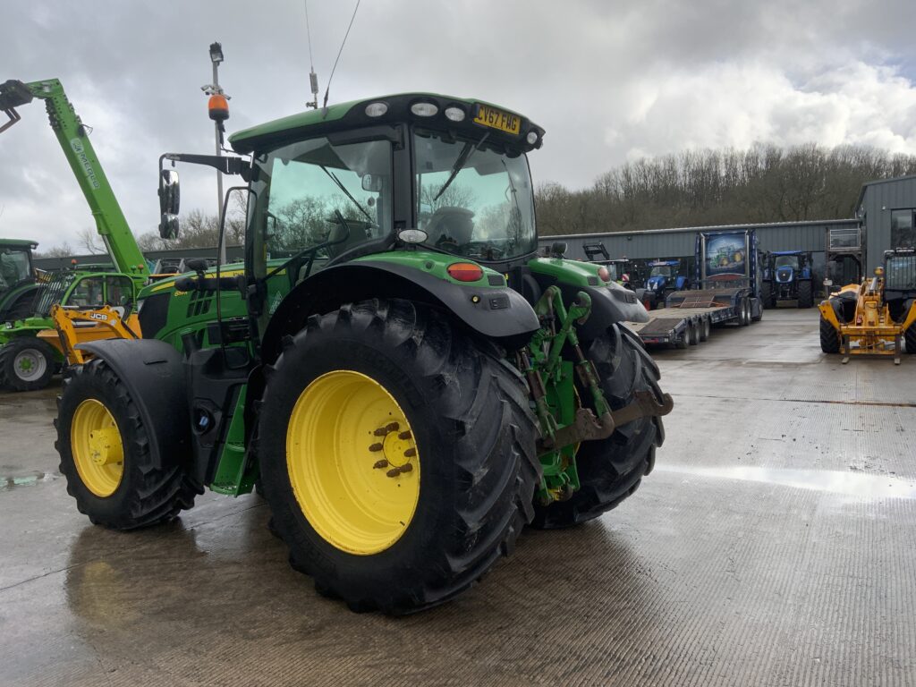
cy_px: 344
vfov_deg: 48.2
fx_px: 767
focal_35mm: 29
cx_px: 458
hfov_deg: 61.7
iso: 16
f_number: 1.8
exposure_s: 1/842
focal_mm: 3
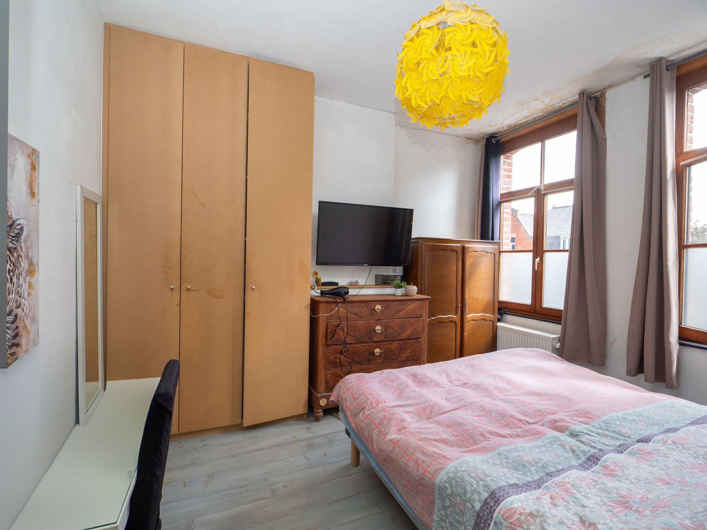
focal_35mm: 16
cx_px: 354
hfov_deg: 94.5
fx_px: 327
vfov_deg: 78.1
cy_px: 265
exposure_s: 1/60
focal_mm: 8
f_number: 4.5
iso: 200
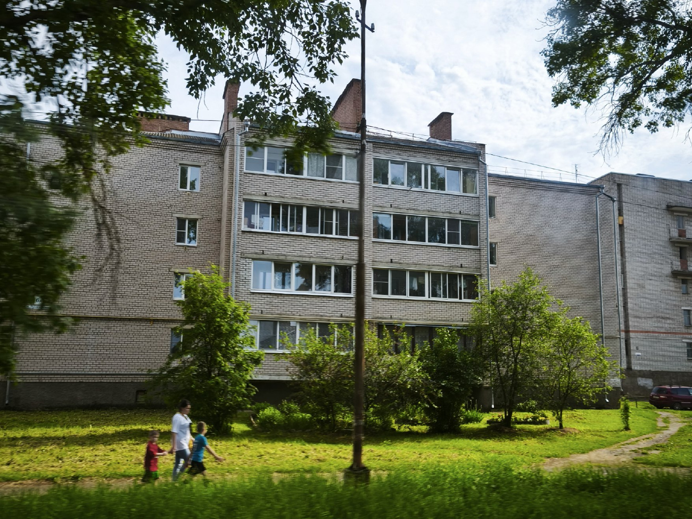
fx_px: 460
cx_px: 346
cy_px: 260
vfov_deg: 58.9
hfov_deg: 73.9
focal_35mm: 23
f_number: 1.7
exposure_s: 1/175
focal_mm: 5.35
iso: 80
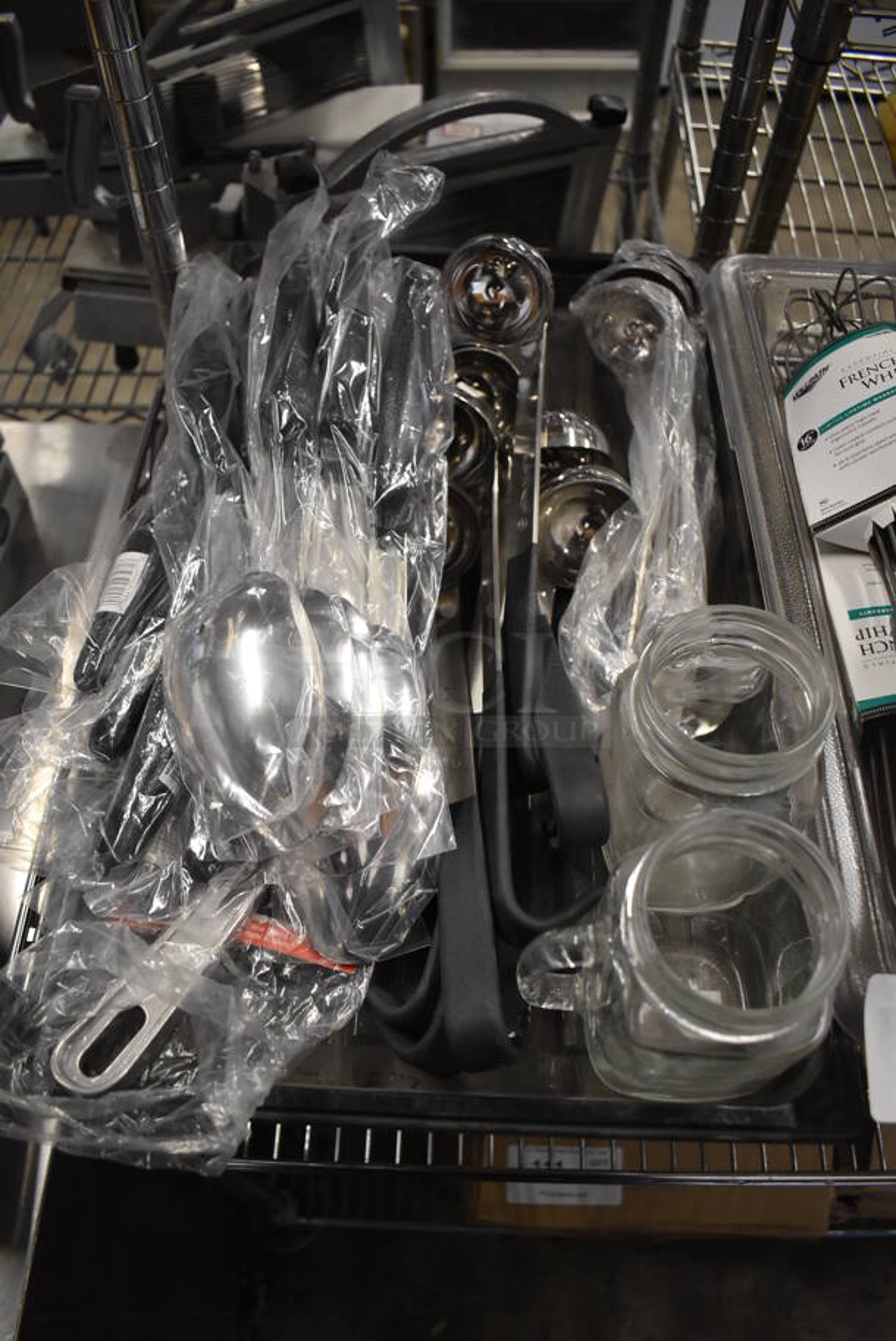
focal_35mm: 27
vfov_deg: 67.3
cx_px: 448
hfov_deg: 48.0
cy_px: 670
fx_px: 1006
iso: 1600
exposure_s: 1/125
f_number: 3.5
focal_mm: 18
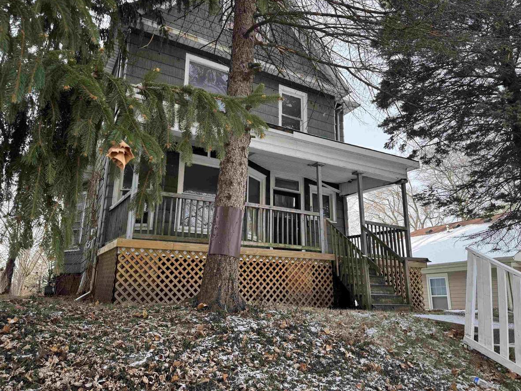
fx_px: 391
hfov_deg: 67.3
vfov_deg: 53.0
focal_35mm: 26
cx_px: 268
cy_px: 192
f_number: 1.78
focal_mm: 6.76
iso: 80
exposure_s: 1/609
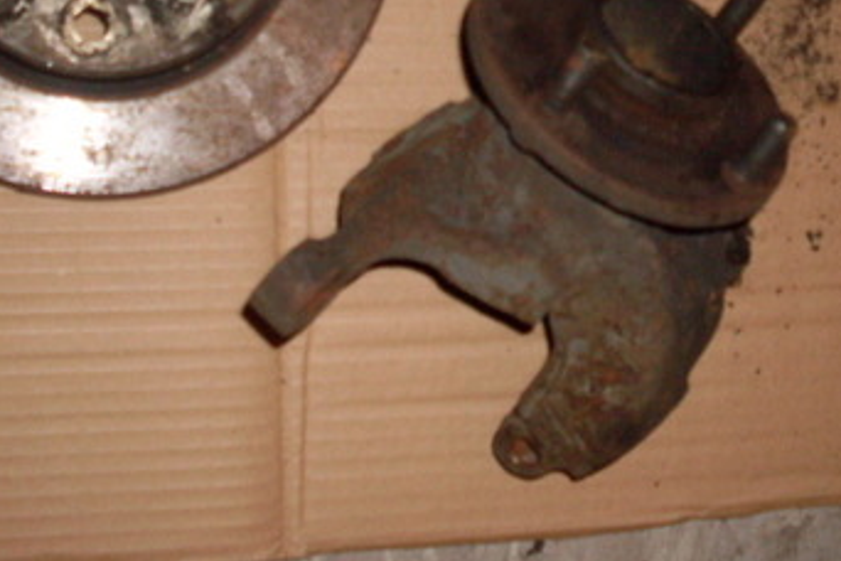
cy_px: 37
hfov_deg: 27.1
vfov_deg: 18.1
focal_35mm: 74
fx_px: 1729
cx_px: 583
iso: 100
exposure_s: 1/45
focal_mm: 6.3
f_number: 2.8
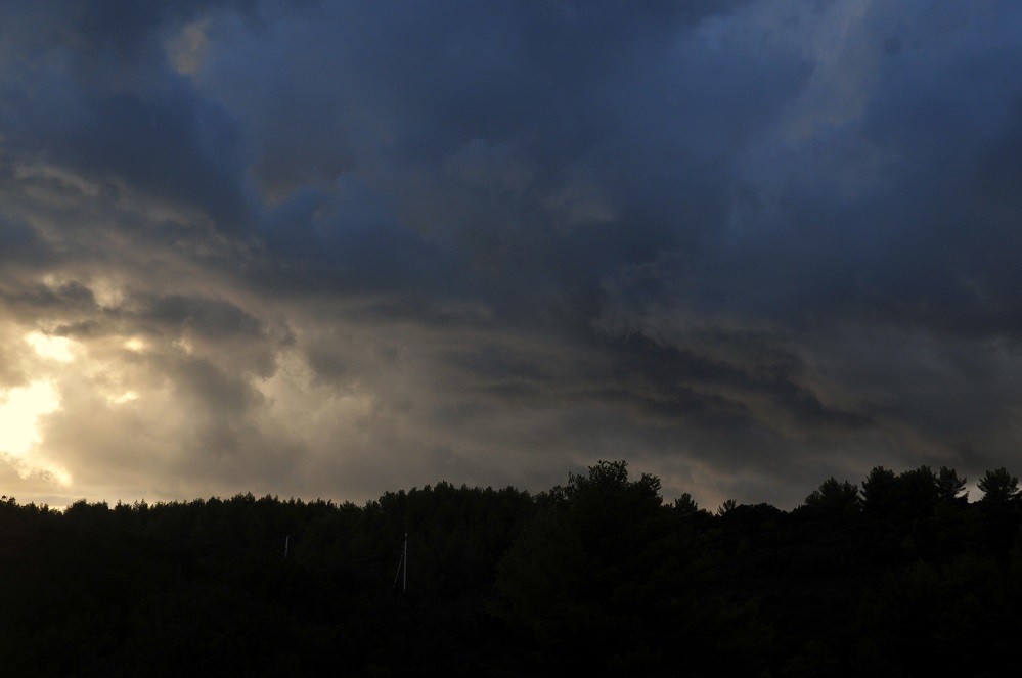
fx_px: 2041
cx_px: 511
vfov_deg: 18.9
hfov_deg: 28.1
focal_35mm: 72
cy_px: 339
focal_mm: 48
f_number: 6.3
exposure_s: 1/1000
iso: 250
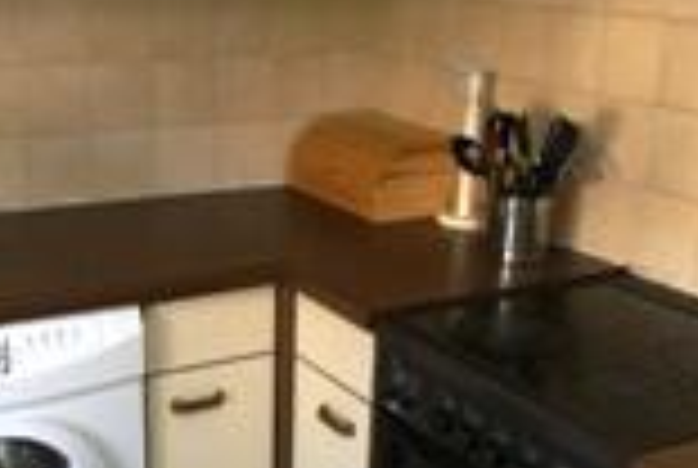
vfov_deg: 25.8
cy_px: 349
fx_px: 1010
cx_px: 284
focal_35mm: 52
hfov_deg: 38.0
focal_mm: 12
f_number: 5.6
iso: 400
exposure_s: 1/60
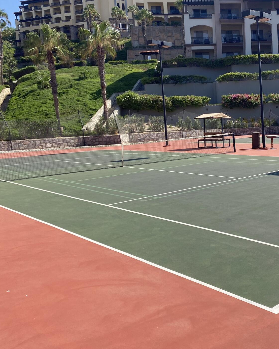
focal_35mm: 37
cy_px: 167
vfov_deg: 49.1
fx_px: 382
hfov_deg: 37.9
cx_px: 243
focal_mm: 4.25
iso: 32
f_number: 1.8
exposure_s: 1/2463
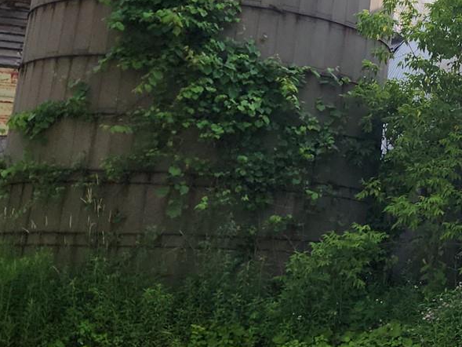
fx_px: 1068
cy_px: 22
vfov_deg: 18.1
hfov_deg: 22.0
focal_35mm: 80
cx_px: 600
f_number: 1.8
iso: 20
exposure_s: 1/1102
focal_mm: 5.4
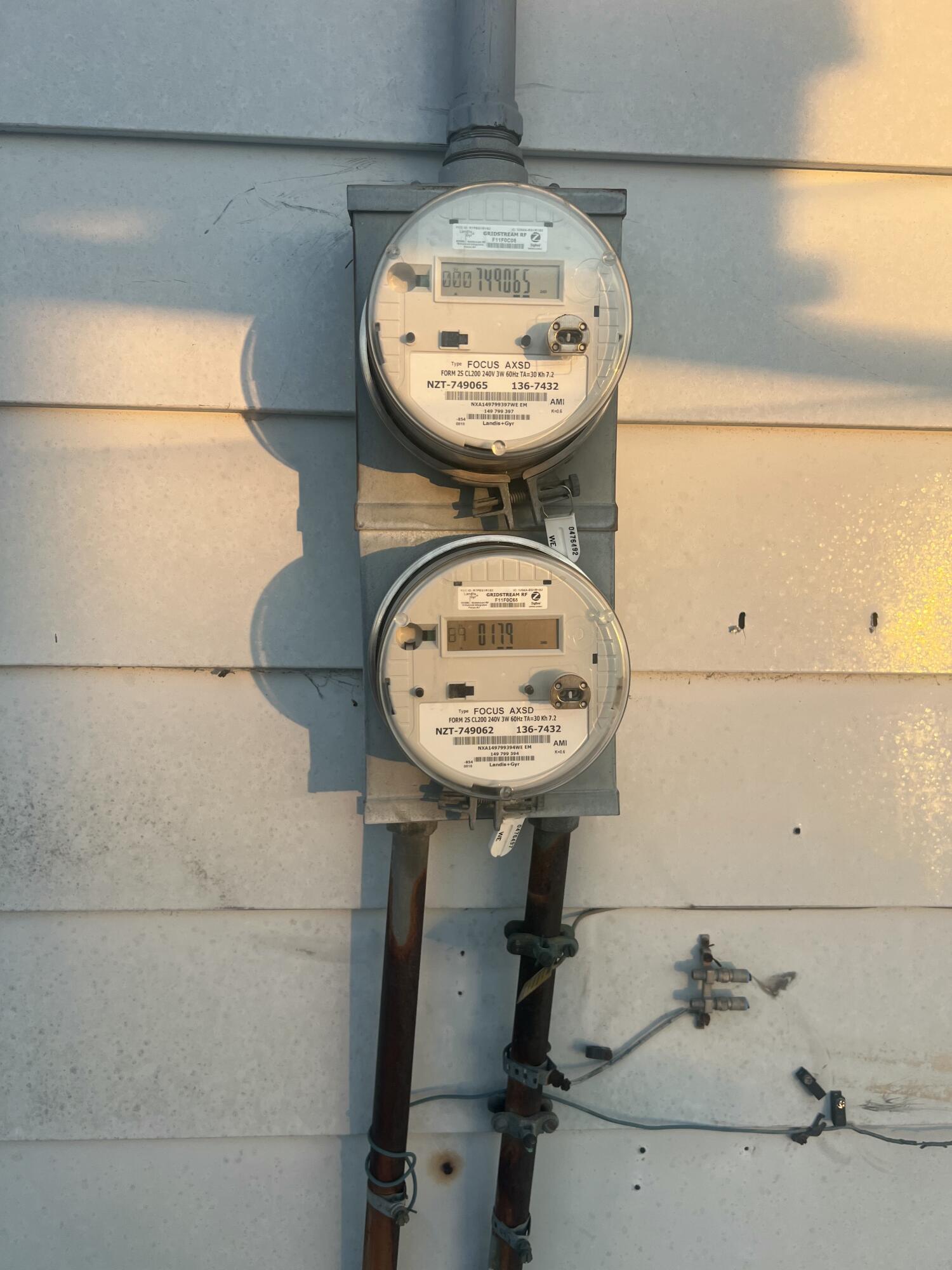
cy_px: 635
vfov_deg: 67.3
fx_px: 953
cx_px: 476
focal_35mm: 26
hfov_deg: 53.1
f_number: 1.5
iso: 50
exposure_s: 1/486
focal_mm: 5.7
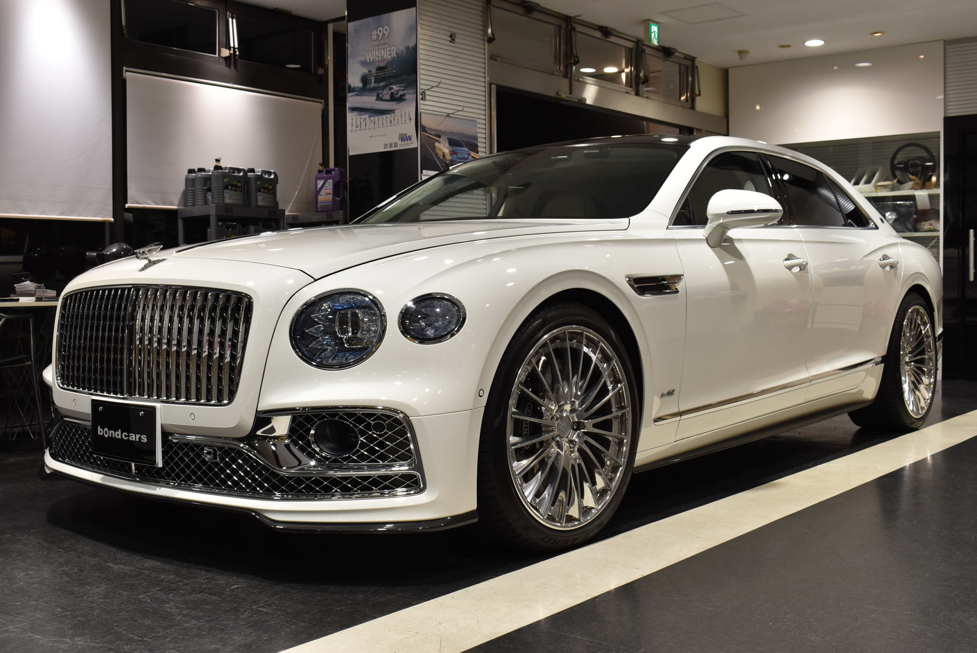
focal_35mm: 39
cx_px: 488
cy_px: 326
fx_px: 1059
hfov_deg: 49.5
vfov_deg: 34.3
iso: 400
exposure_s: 1/40
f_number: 8
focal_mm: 26
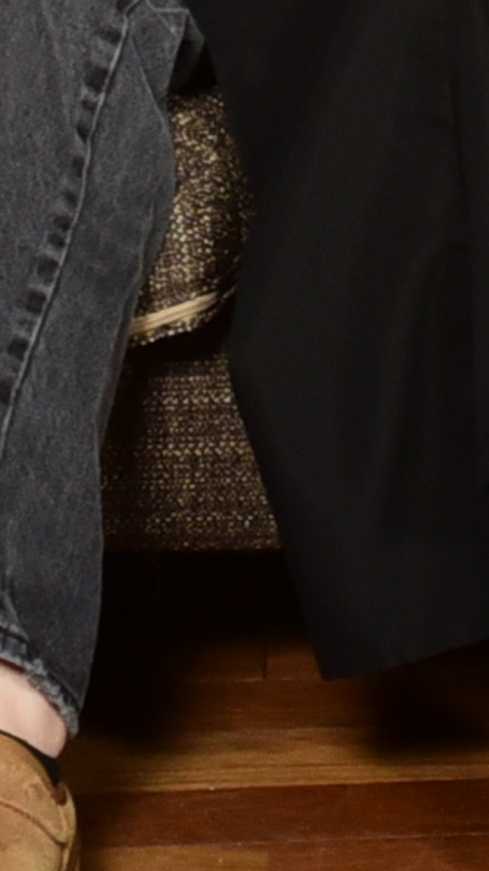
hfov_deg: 3.6
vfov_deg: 6.3
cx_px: 1087
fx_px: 7732
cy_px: -902
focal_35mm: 335
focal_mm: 42
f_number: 7.1
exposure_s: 1/200
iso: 1000
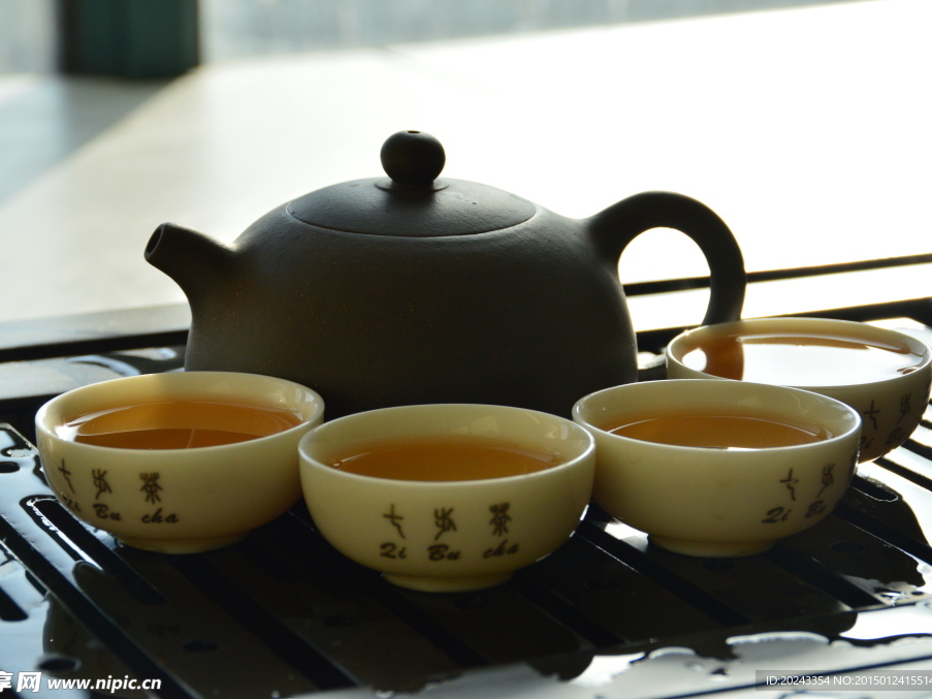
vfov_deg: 12.1
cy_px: 350
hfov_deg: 16.1
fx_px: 3299
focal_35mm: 123
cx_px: 472
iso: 400
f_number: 11
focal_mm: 75
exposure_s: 1/400
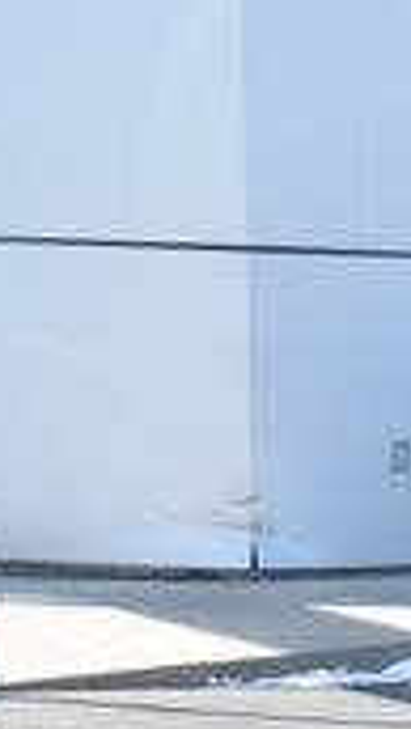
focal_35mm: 180
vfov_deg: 11.6
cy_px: 947
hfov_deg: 5.9
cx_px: 1521
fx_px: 3485
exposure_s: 1/250
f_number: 8
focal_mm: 27
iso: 250
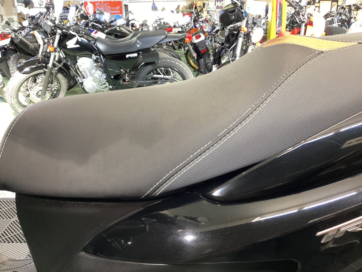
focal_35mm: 31
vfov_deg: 45.4
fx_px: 324
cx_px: 181
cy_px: 136
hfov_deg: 58.4
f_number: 2.4
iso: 400
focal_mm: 3.3
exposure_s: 1/40
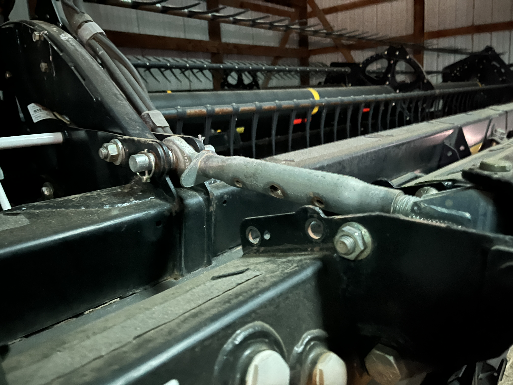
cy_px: 192
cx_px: 256
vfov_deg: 53.1
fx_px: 385
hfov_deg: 67.3
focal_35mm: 26
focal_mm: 5.1
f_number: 1.6
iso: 2000
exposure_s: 1/9
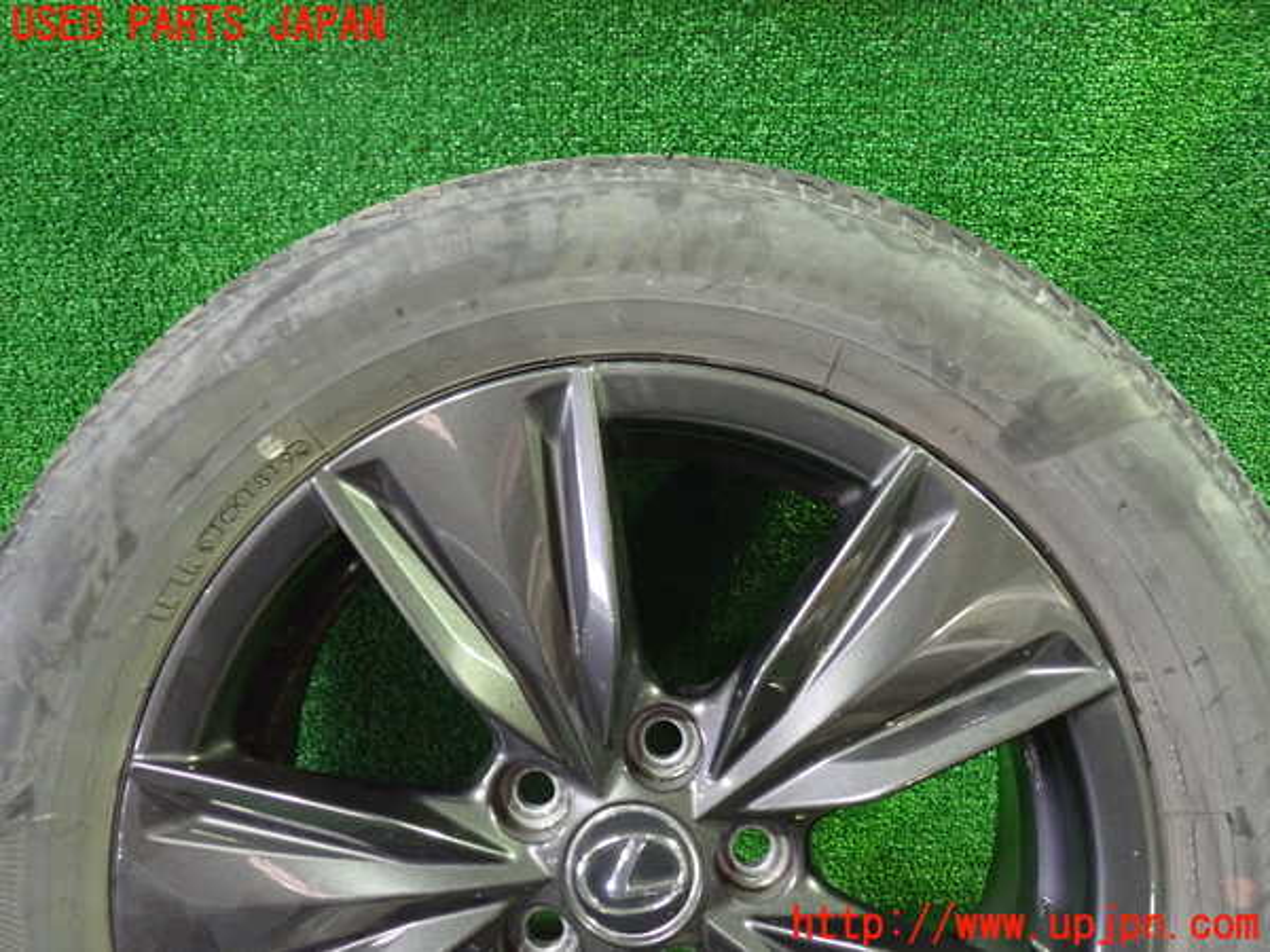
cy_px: 476
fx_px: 1101
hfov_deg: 60.0
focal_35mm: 30
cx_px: 635
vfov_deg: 46.8
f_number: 2.3
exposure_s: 1/25
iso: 800
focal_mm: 5.4
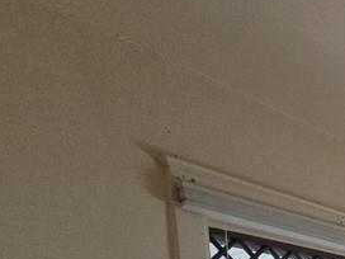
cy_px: 429
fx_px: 488
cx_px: 587
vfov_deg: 22.1
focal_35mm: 49
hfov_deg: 23.9
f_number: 2.2
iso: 50
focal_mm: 2.2
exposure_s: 1/127
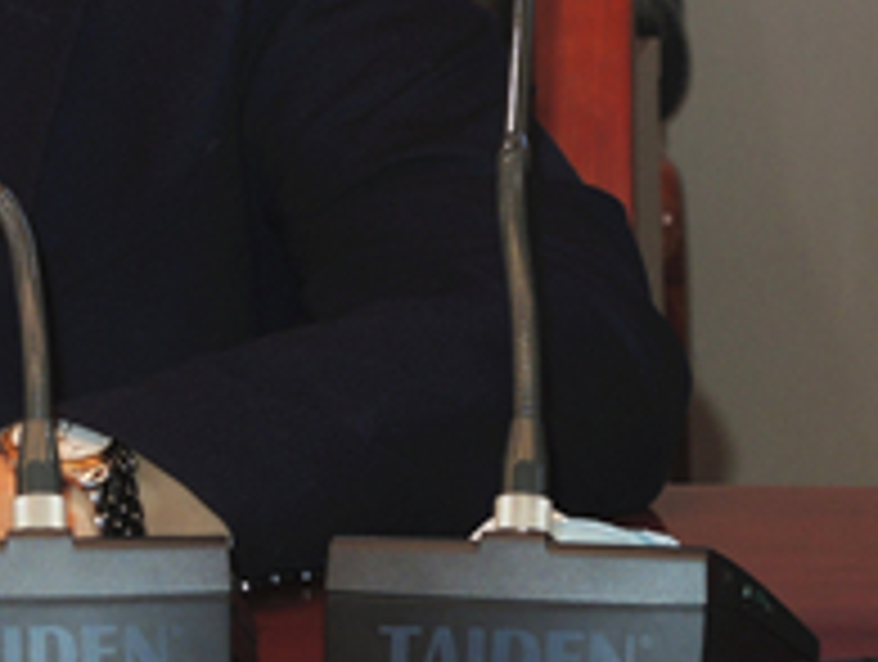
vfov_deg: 5.7
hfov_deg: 7.4
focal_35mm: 261
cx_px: -428
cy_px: -95
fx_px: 6632
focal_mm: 17.7
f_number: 3.2
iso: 200
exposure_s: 1/50
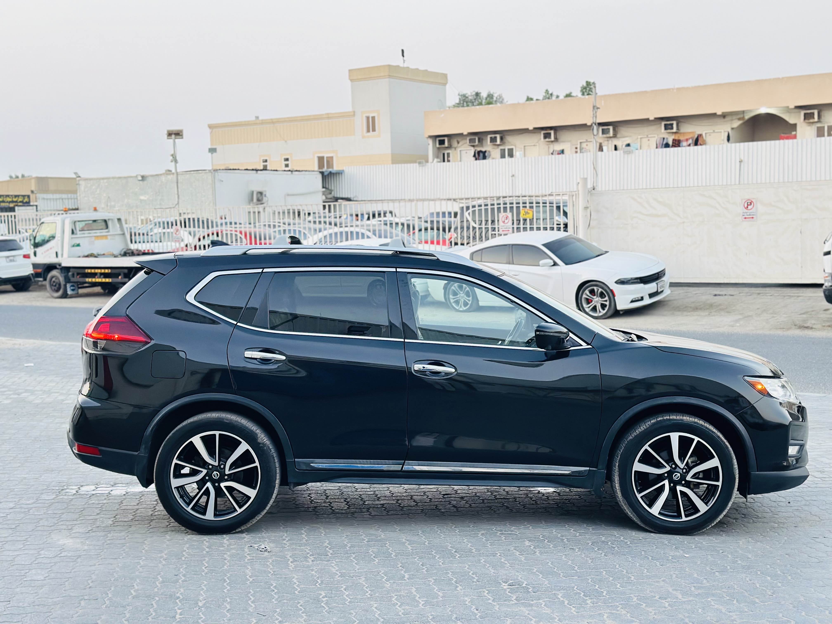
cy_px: 312
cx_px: 416
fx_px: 1154
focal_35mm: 48
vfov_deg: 30.3
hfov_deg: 39.7
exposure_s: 1/100
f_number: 1.78
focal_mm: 6.86
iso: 160
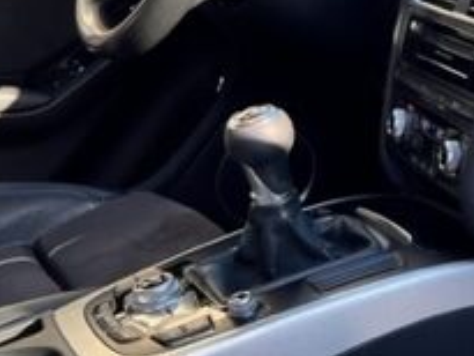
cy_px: 25
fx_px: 1110
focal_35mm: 81
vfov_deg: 17.9
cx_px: 659
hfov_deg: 21.2
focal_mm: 5.7
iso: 50
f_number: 1.5
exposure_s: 1/319
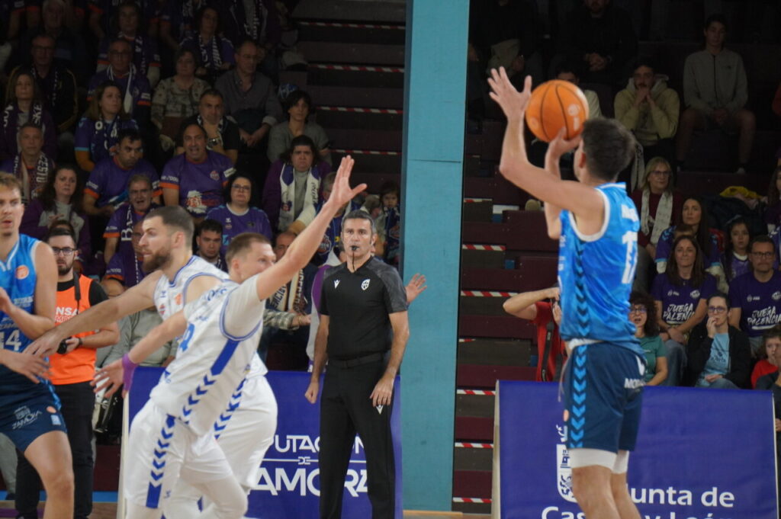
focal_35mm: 280
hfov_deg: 7.3
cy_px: 260
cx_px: 390
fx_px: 6080
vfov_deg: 4.9
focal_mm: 187
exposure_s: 1/320
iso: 2500
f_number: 6.3
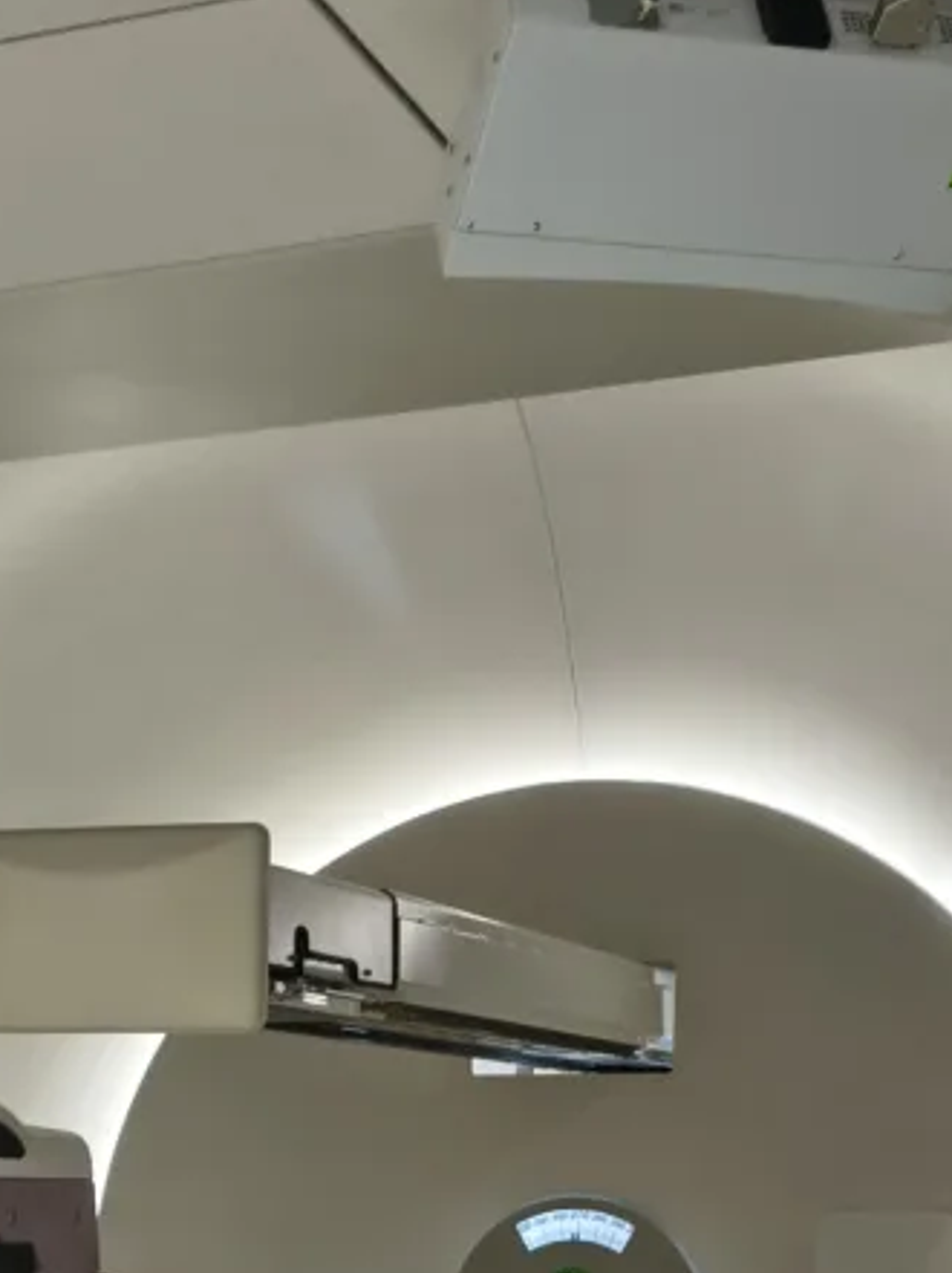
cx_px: 299
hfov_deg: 20.1
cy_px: 1400
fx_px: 2681
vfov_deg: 24.9
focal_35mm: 73
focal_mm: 5.56
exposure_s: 1/50
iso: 464
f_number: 1.8
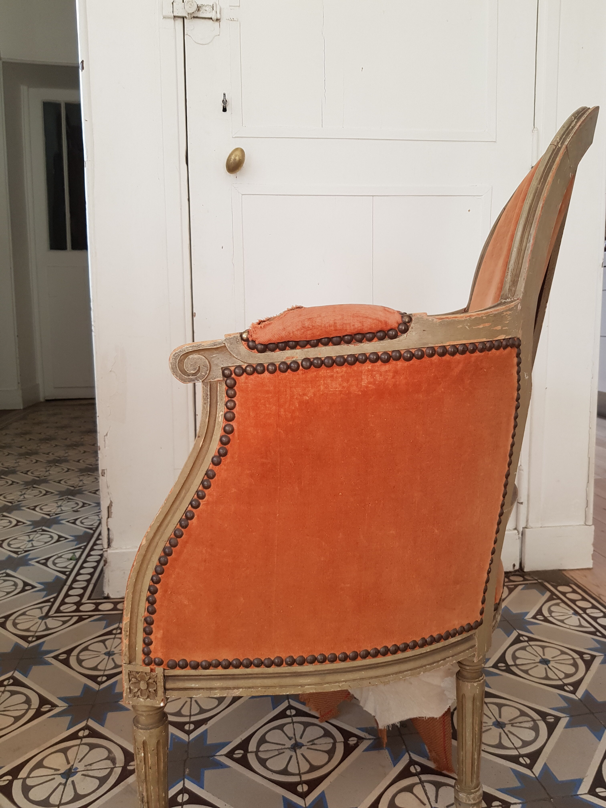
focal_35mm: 26
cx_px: 303
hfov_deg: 53.1
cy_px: 404
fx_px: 607
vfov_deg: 67.3
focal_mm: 4.2
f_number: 1.7
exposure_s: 1/50
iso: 64
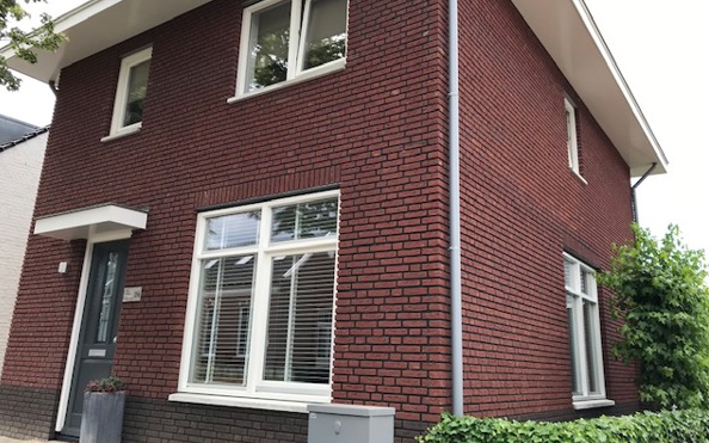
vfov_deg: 41.8
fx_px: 580
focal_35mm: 30
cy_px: 201
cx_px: 352
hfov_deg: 62.9
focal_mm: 3.99
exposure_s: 1/407
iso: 20
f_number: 1.8
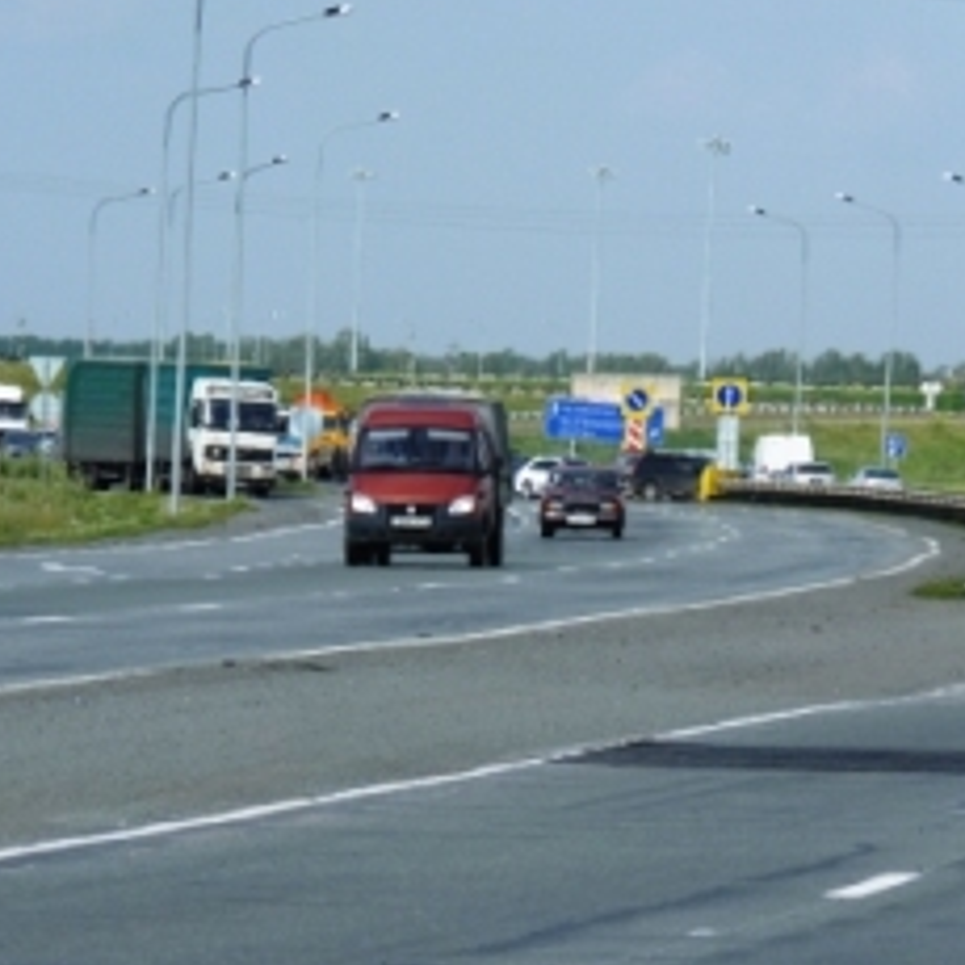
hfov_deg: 4.3
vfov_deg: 4.3
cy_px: 438
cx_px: 273
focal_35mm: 407
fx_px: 12837
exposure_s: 1/400
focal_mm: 53.2
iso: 80
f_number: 5.6
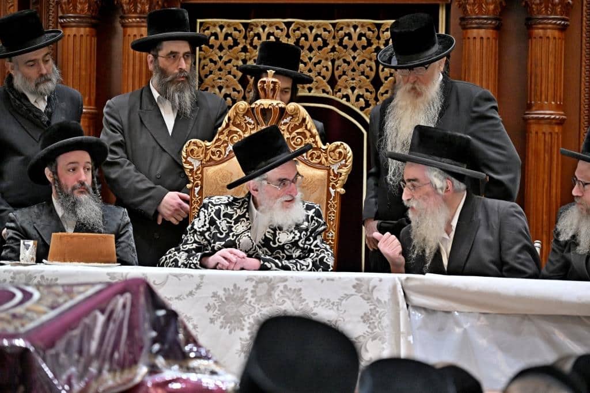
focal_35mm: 120
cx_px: 295
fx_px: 1967
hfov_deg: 17.1
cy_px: 196
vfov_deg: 11.4
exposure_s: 1/250
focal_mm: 120
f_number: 4
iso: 1250
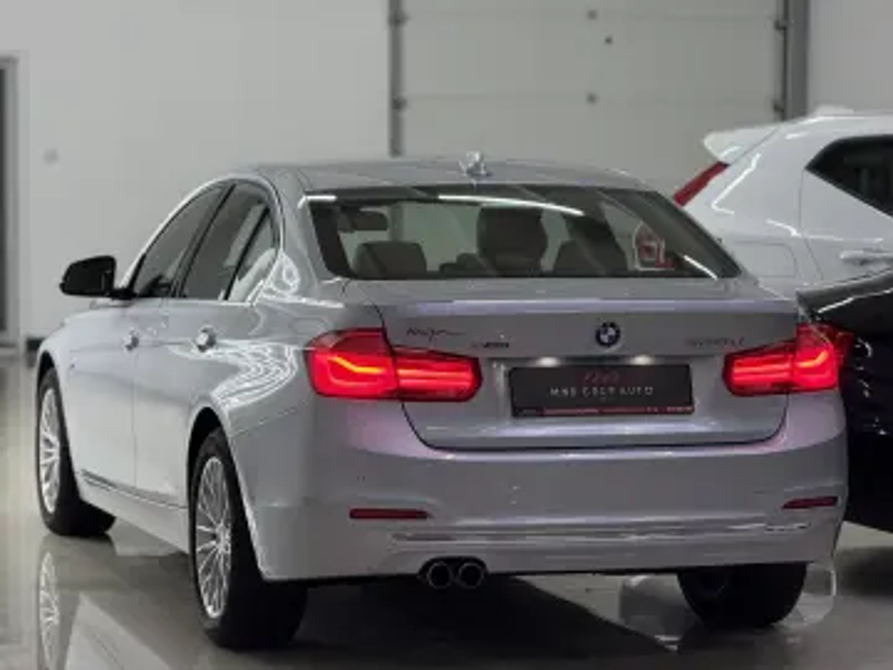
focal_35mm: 120
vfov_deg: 12.3
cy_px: 335
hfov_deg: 16.4
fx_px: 3096
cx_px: 446
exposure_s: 1/100
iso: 250
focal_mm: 15.66
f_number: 2.8
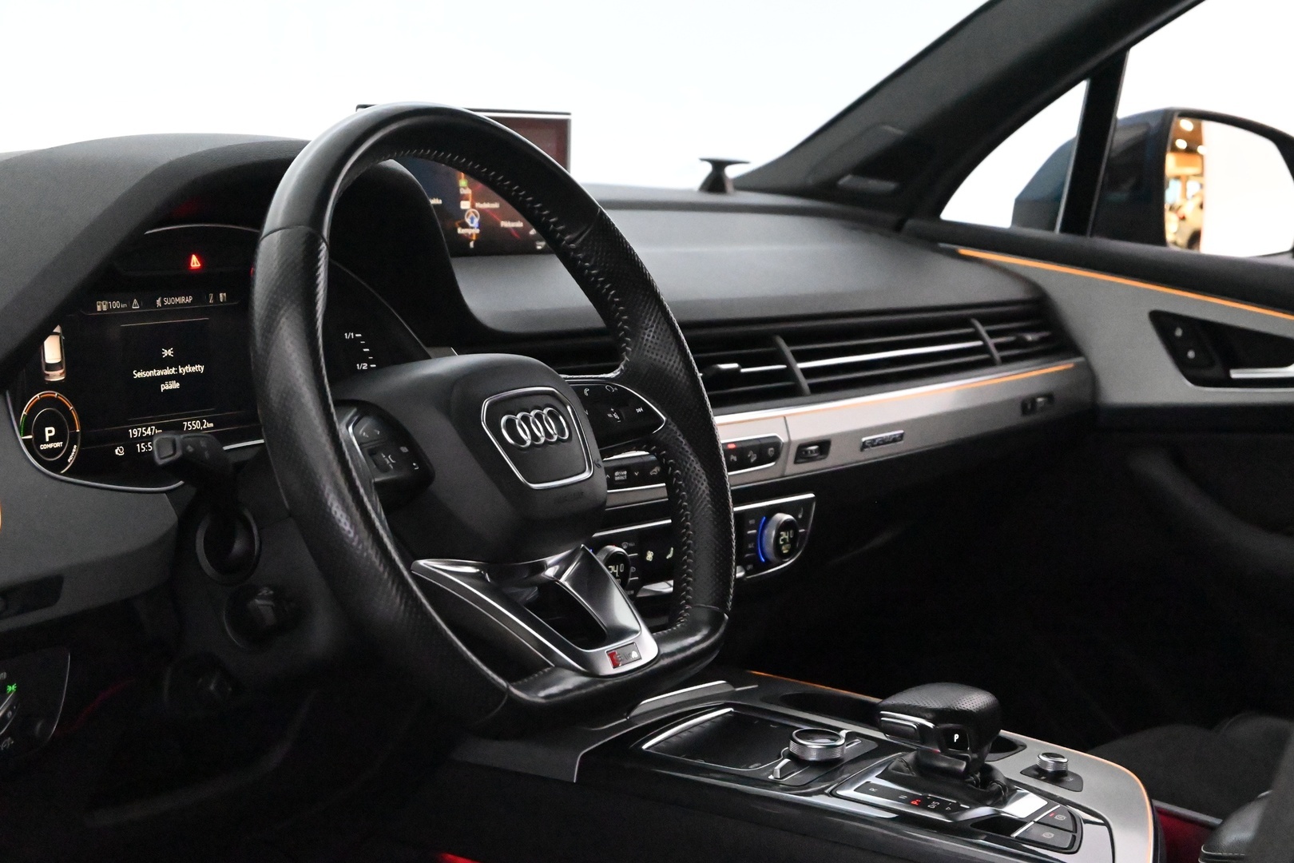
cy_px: 432
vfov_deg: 18.9
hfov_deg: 28.1
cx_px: 647
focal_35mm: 72
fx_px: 2588
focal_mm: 48
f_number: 6
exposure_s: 1/80
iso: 20000
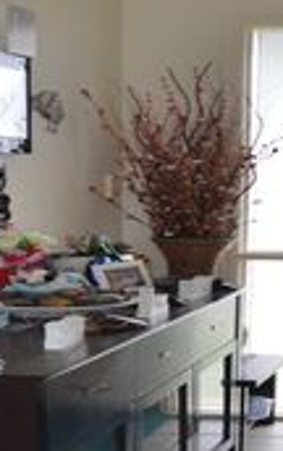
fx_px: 922
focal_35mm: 75
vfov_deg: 27.3
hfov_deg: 16.9
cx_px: 307
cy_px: 298
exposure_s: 1/60
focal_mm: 18
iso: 450
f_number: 3.5
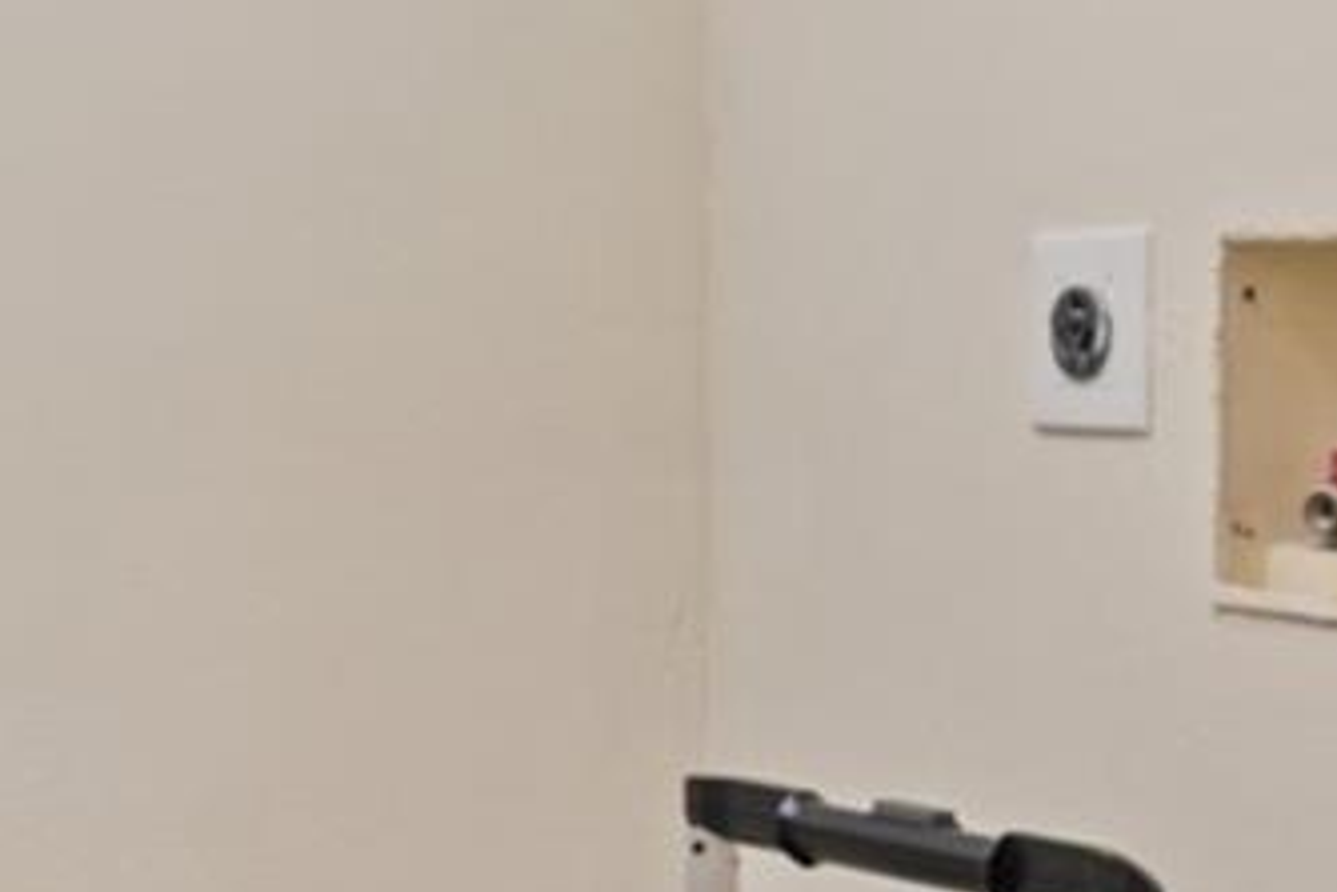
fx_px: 2489
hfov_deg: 27.5
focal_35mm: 67
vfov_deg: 20.3
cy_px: 326
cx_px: 1465
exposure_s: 1/2
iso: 250
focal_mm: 14
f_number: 6.3
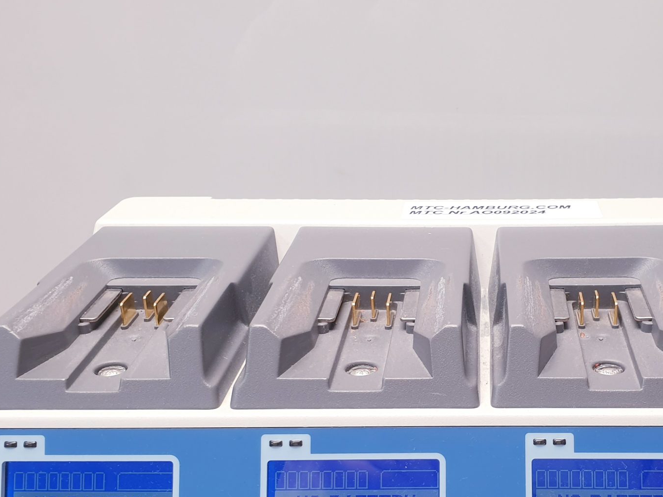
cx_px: 494
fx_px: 939
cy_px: 385
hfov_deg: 38.0
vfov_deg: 29.1
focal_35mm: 49
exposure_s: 1/50
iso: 64
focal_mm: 4.3
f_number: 2.4
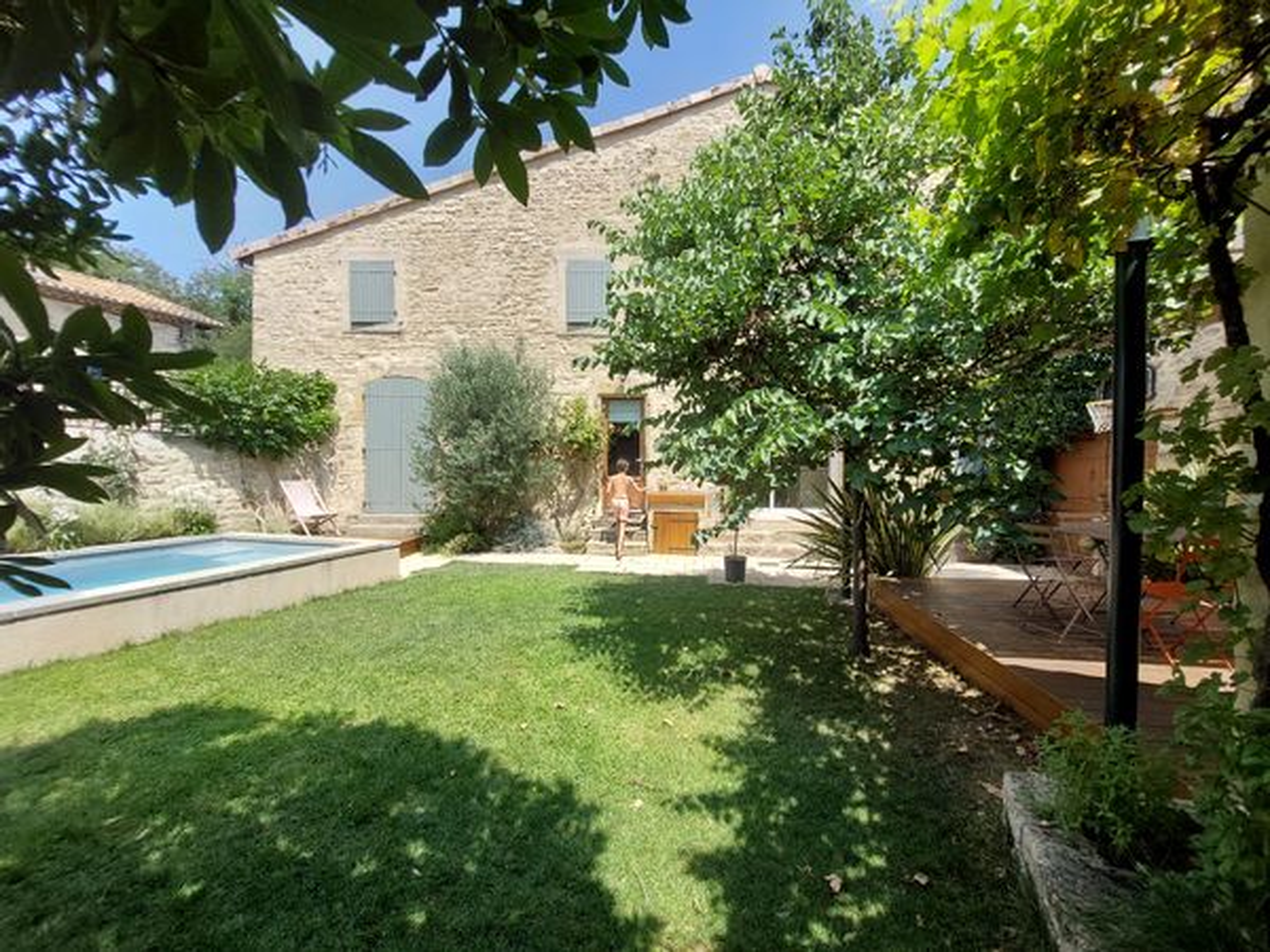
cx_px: 635
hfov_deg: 106.2
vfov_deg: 89.9
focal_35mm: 13
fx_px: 477
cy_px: 476
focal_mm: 1.74
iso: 50
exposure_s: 1/759
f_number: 2.2
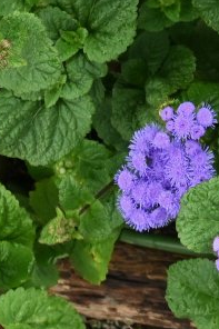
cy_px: -248
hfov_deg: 8.6
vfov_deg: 12.1
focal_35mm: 157
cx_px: 306
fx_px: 1434
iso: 640
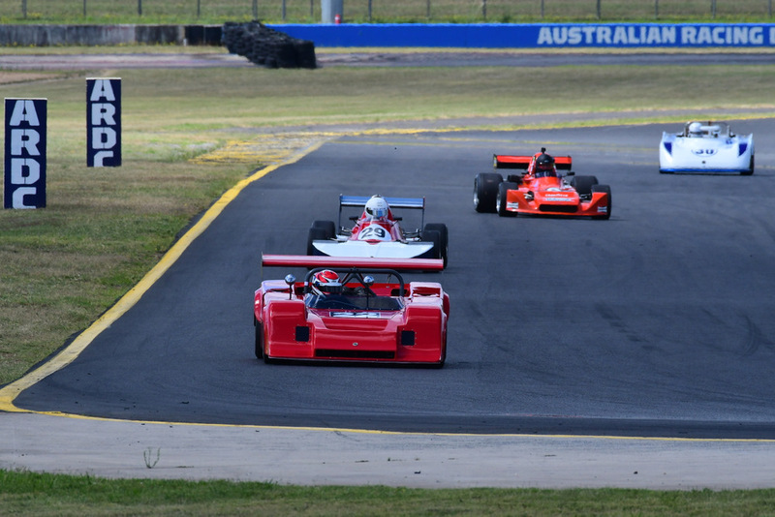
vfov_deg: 1.8
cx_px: 388
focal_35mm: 750
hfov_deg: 2.7
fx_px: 16151
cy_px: 258
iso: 640
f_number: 13
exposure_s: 1/640
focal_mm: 500
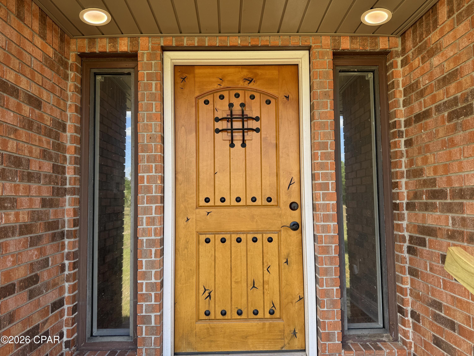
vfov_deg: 56.8
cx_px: 237
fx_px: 329
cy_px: 178
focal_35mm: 24
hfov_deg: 71.6
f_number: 1.78
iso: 80
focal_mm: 6.76
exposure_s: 1/467
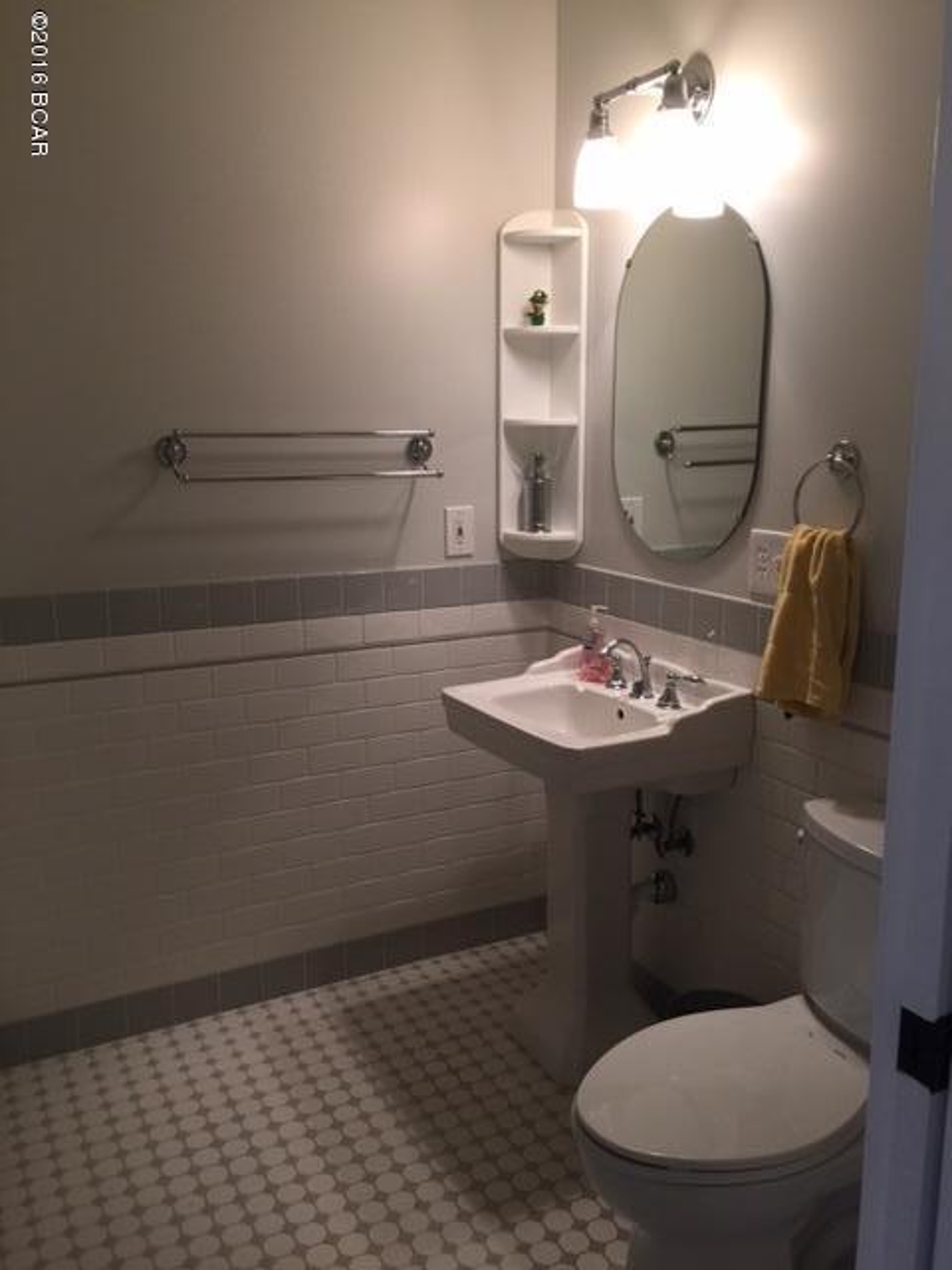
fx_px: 1063
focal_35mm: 29
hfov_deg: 48.2
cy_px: 635
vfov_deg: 61.7
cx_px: 476
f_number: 2.2
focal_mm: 4.15
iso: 40
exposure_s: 1/30
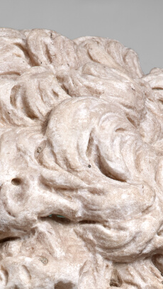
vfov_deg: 9.4
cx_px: 32
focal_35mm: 224
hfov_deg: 5.4
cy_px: 418
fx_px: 1718
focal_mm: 80
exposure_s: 1/100
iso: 200
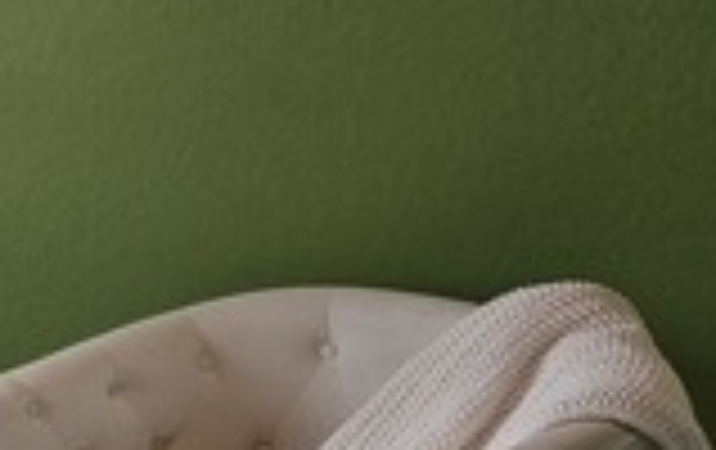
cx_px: -594
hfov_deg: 17.1
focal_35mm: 98
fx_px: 1916
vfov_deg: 13.4
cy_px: 108
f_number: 1.8
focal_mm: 5.4
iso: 64
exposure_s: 1/120
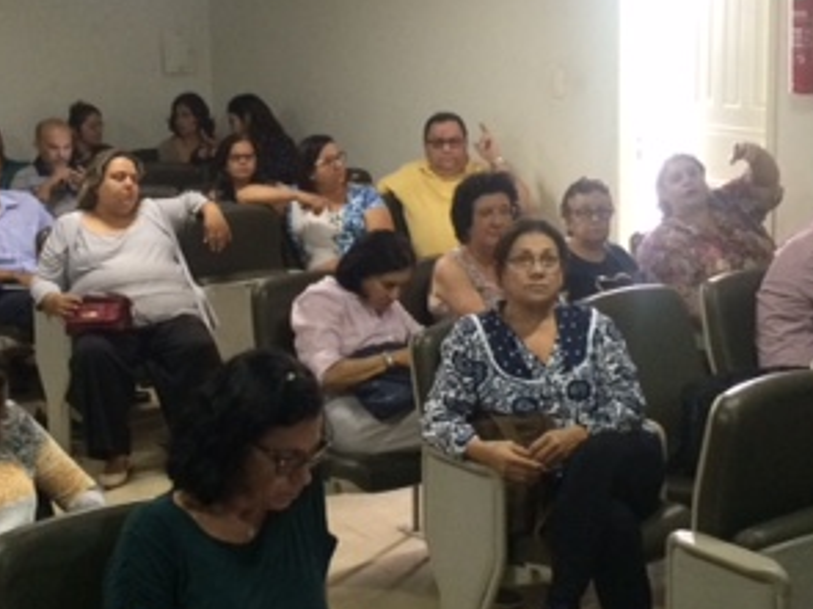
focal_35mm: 63
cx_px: 369
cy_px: 248
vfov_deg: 23.2
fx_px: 1479
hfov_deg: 30.7
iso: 320
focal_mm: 4.15
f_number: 2.2
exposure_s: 1/24
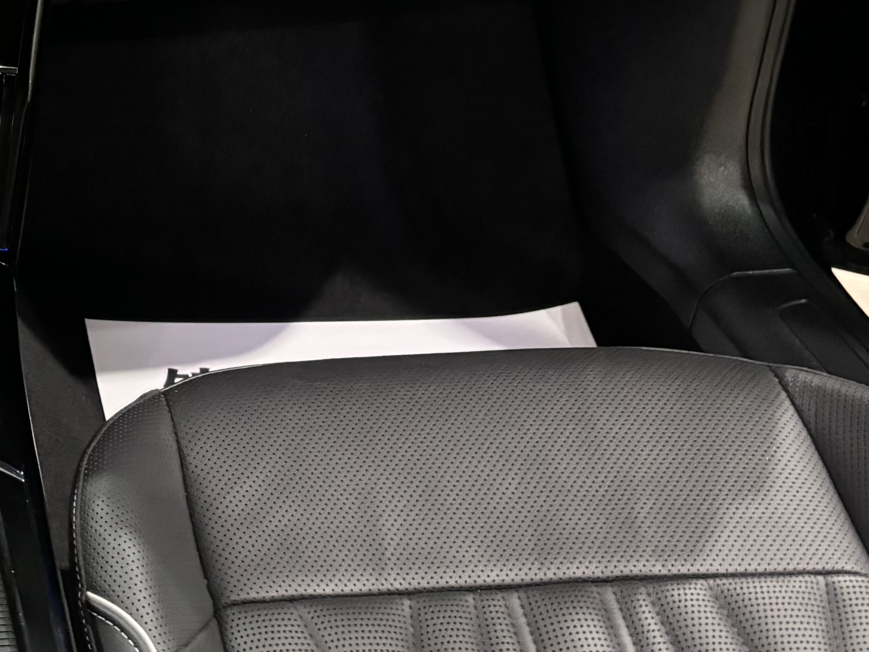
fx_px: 1958
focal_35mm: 78
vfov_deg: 18.2
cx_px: -206
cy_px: -70
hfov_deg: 22.8
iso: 640
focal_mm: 5.96
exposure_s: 1/25
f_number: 1.6
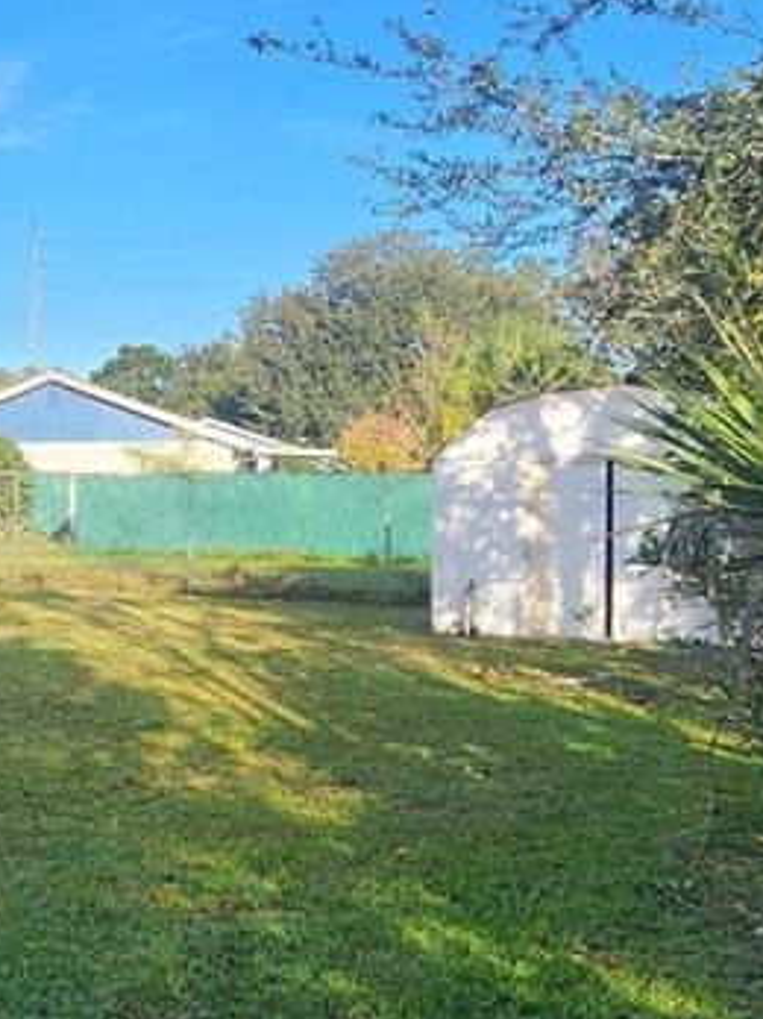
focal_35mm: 45
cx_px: -41
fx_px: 1323
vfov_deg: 42.1
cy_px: 508
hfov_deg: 29.5
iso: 50
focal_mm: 2.2
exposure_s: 1/467
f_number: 2.2
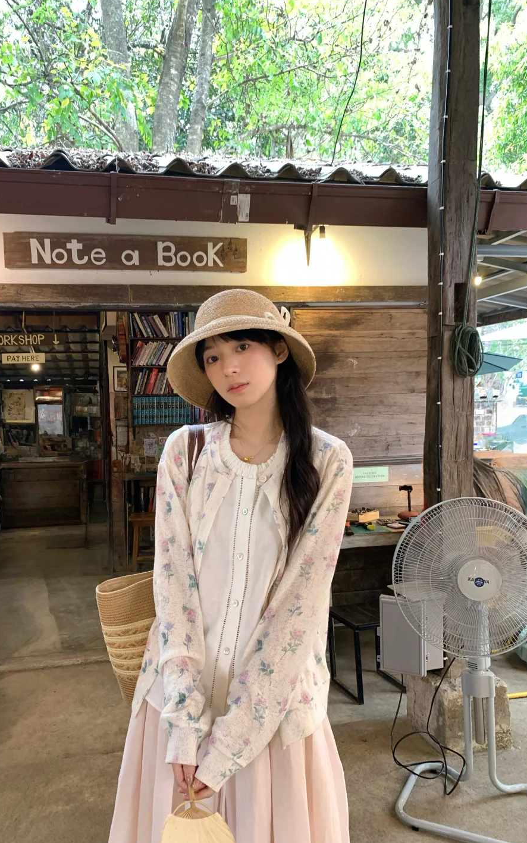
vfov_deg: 66.5
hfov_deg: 44.5
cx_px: 228
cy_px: 422
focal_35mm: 28
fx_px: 643
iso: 100
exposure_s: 1/71
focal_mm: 4.25
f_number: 1.8
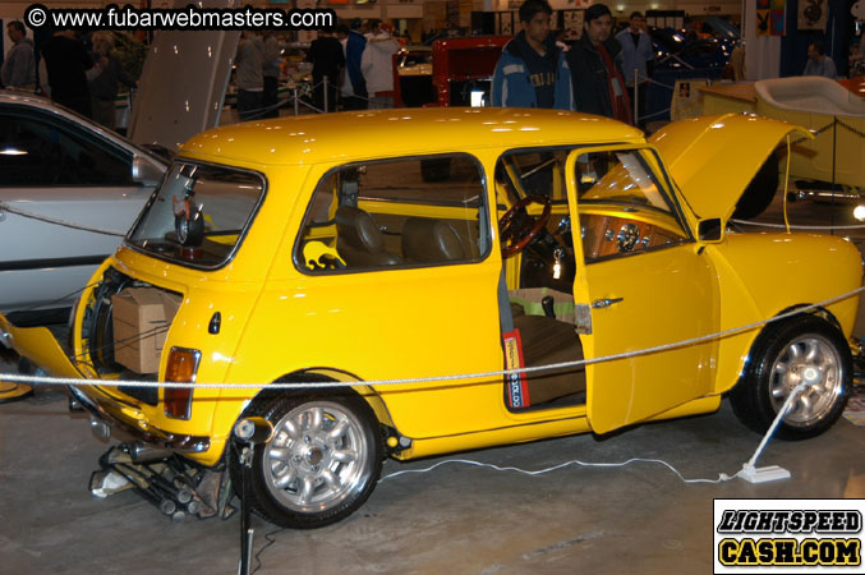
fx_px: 1512
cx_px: 432
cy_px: 288
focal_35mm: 63
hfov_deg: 31.9
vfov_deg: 21.5
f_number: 5
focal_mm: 42
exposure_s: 1/60
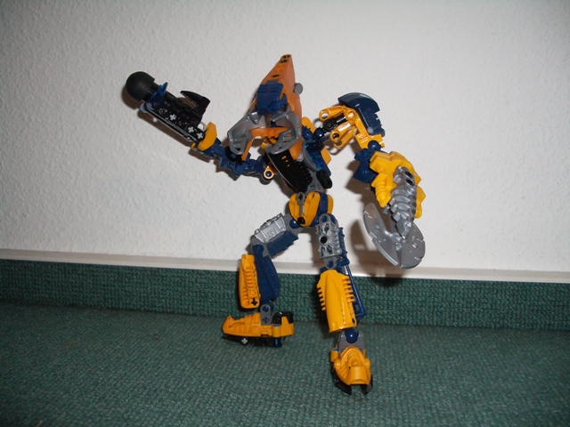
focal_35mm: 35
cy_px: 214
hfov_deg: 52.6
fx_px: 576
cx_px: 285
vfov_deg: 40.7
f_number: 2.6
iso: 200
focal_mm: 5.8
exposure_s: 1/60
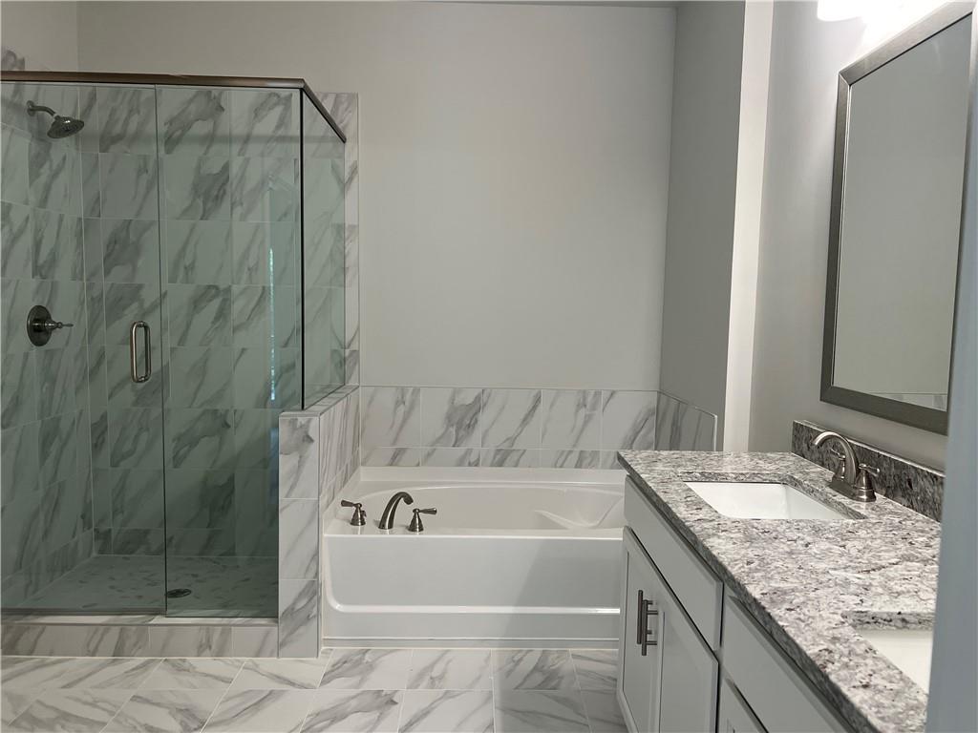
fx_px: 735
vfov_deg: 53.1
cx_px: 489
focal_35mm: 26
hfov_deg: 67.3
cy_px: 366
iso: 100
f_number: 1.5
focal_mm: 5.7
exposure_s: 1/120
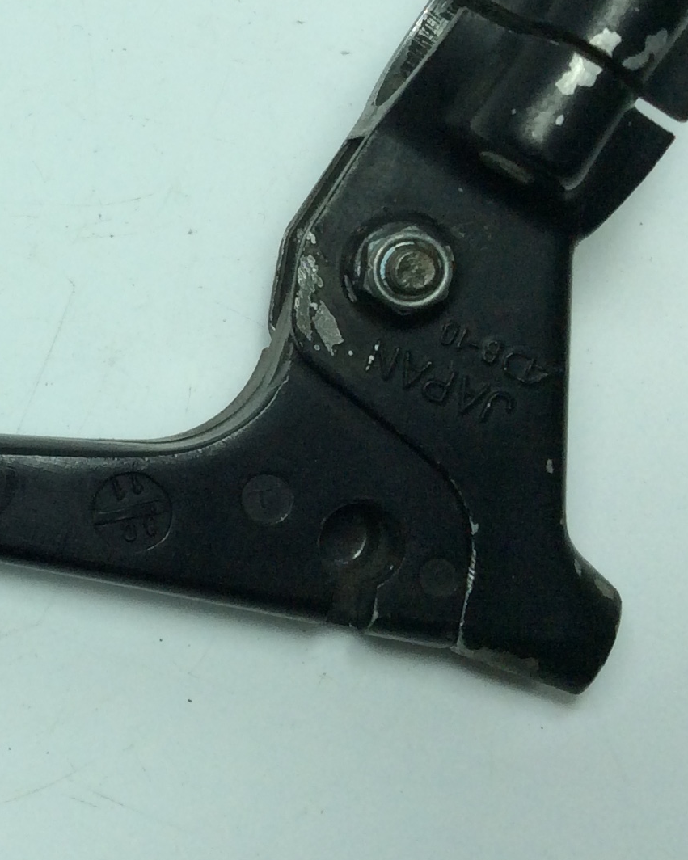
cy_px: 258
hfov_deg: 18.6
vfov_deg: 24.9
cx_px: -235
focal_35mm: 76
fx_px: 1935
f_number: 2.4
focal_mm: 3.3
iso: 32
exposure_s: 1/561
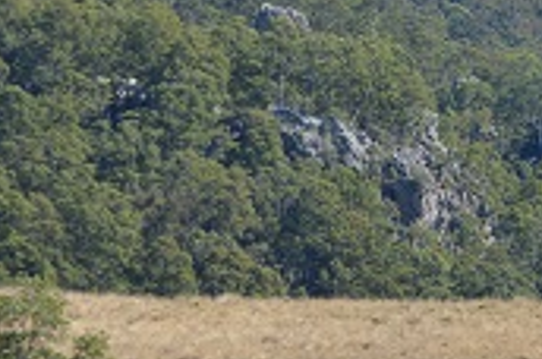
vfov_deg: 3.8
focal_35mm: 358
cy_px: -77
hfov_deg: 5.7
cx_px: 684
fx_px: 5380
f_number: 8
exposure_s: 1/250
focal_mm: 82
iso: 160
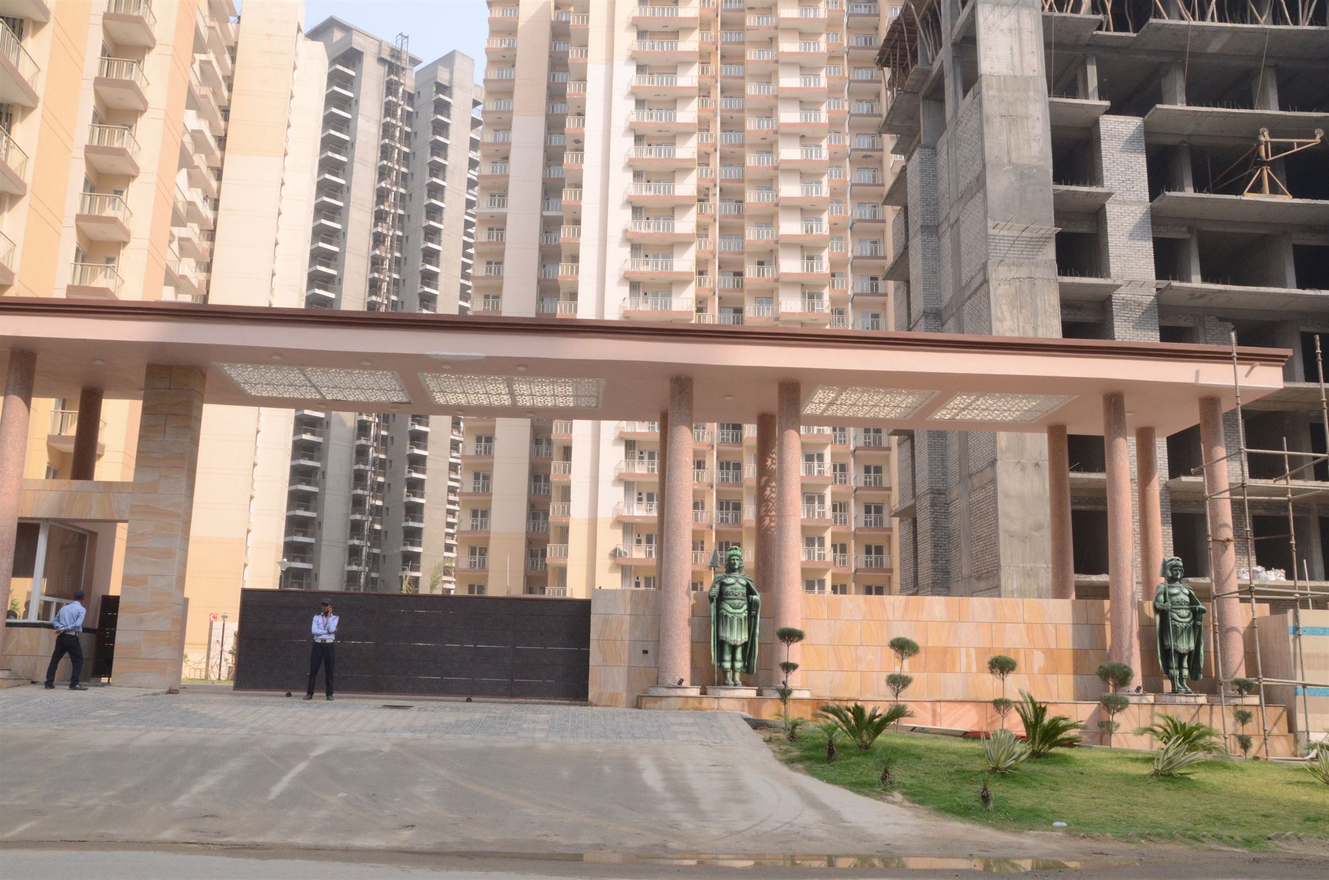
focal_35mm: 32
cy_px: 440
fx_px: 1160
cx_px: 664
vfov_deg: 41.5
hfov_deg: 59.6
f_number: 18
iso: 1000
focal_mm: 21
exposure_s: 1/200
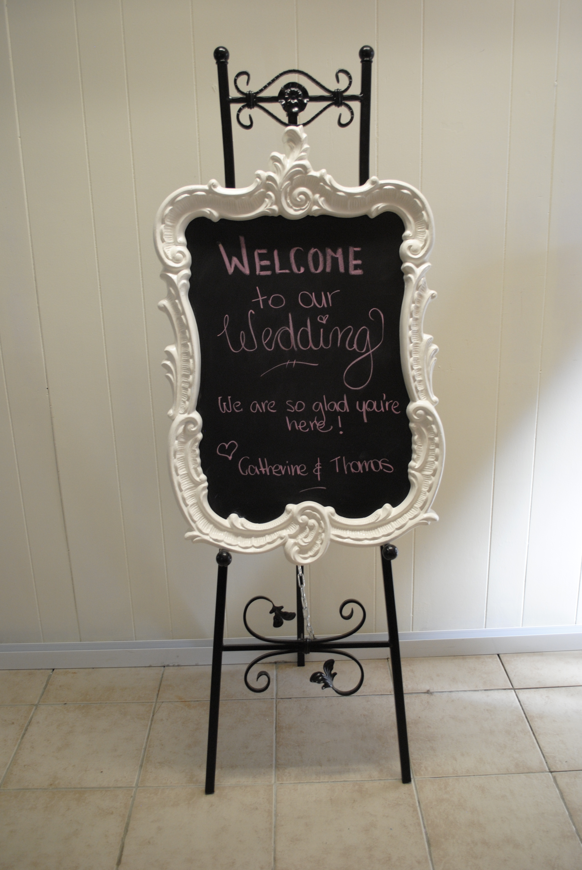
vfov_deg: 57.2
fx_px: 798
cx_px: 291
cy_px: 435
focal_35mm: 33
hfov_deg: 40.1
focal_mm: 22
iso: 400
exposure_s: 1/30
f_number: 3.8
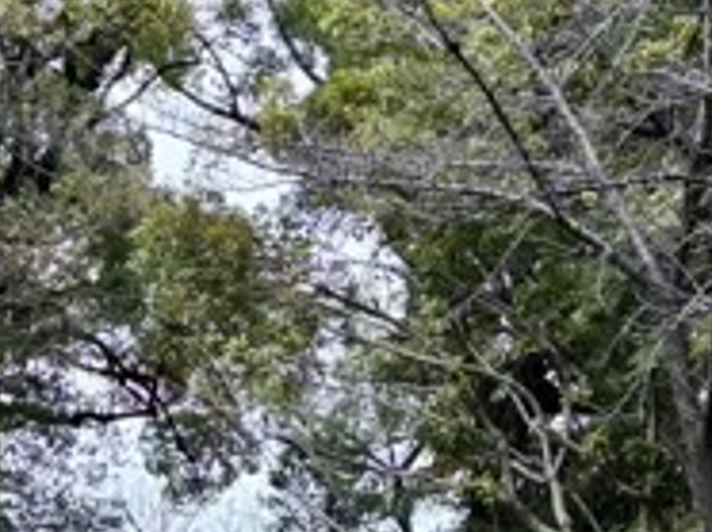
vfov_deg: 13.5
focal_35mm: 98
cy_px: 951
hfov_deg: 20.0
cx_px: 245
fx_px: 2013
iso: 50
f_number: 1.6
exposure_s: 1/428
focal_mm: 5.96
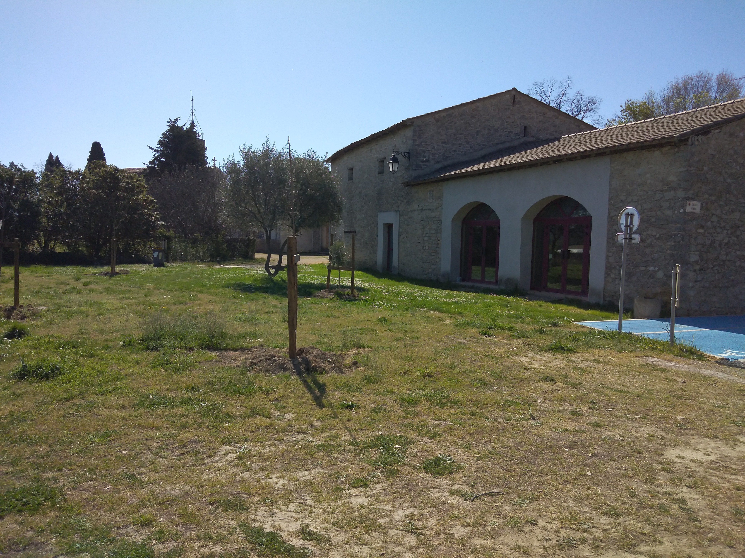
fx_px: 560
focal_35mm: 26
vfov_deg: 53.1
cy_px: 279
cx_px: 372
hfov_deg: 67.3
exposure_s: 1/1851
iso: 100
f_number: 1.8
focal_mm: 3.6
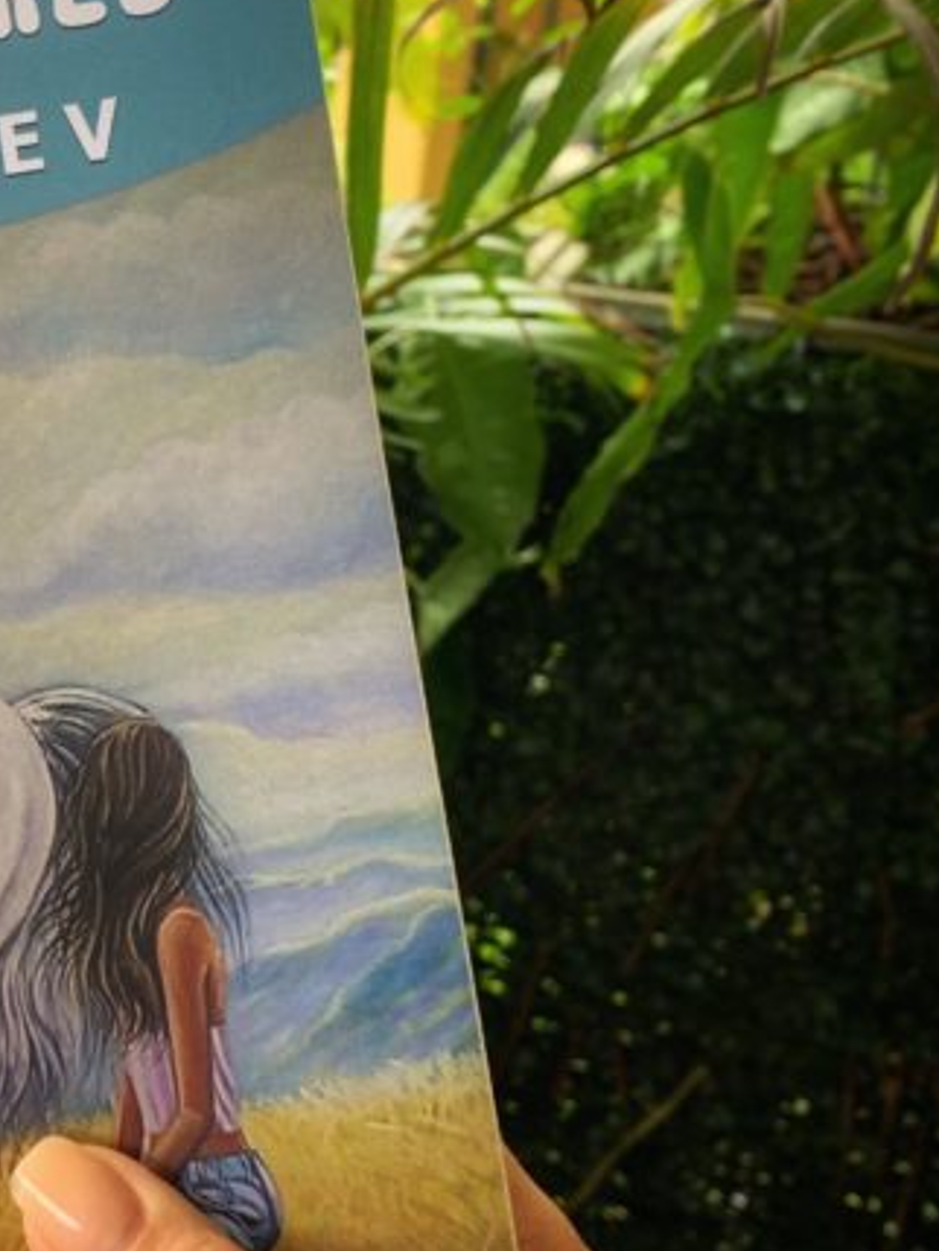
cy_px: 609
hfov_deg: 22.2
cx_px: -120
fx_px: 2241
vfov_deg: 31.2
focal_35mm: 62
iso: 40
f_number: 1.8
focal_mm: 4.25
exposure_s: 1/121
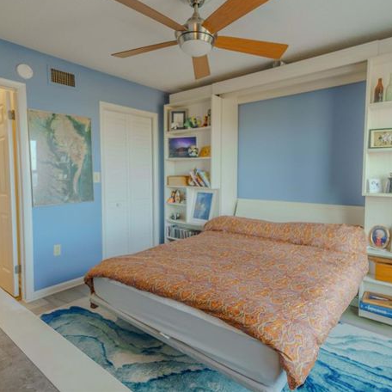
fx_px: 277
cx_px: 205
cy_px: 191
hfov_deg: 70.4
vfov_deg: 70.5
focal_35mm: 22
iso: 320
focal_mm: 11
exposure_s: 1/1000
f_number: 1.8
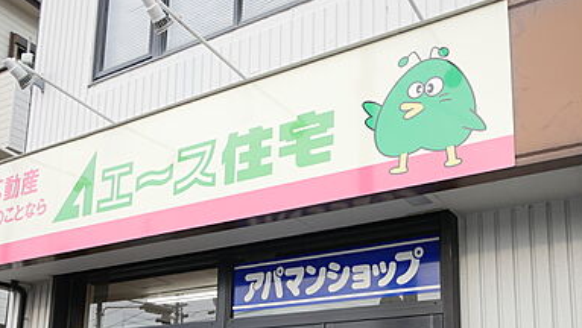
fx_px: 618
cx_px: 312
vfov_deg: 28.1
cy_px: 322
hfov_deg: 50.4
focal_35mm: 40
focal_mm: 11
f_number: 4
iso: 200
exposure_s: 1/125
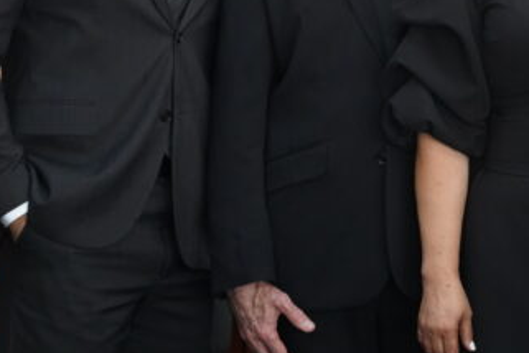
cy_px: -7
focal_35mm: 321
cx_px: 534
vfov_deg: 4.3
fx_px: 4717
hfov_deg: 6.4
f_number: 3.2
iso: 5000
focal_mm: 147
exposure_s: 1/800
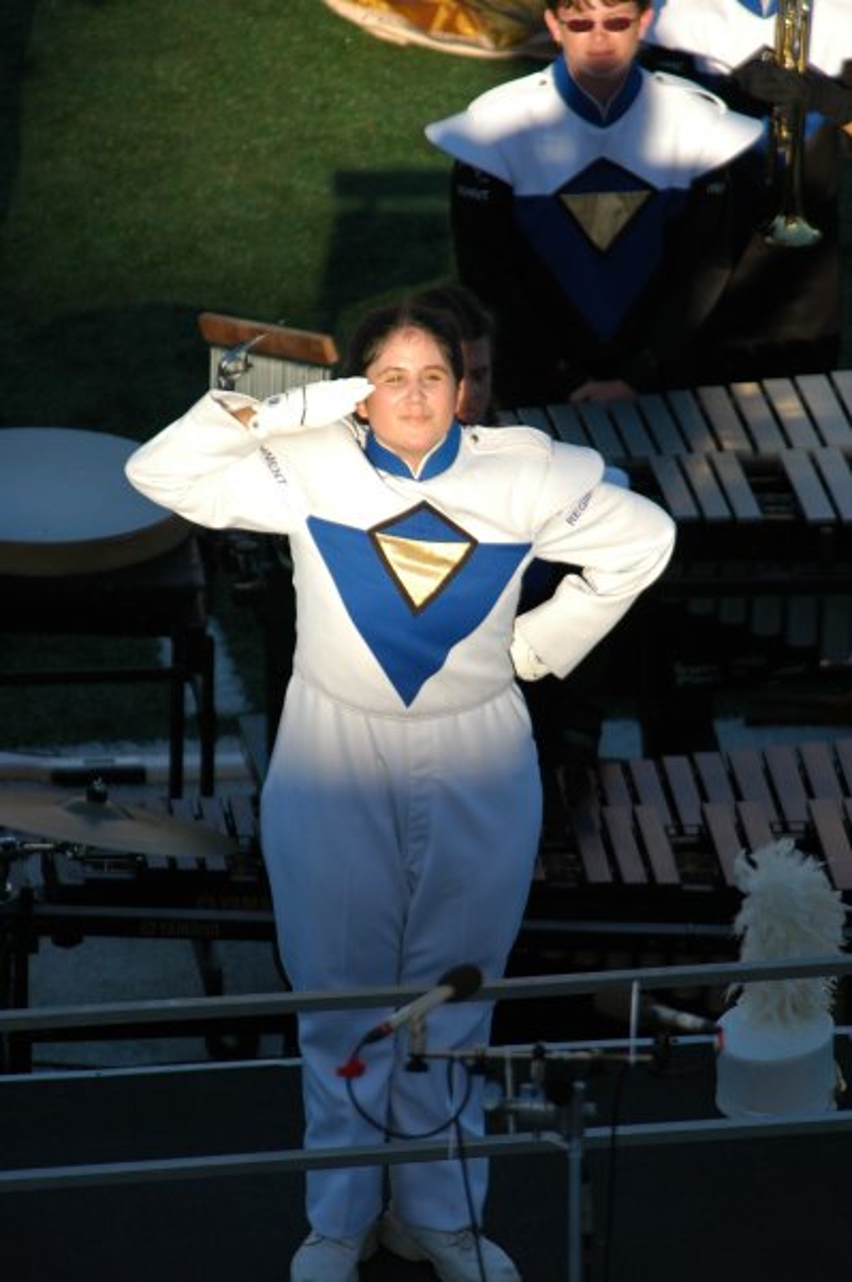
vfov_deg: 3.4
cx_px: 426
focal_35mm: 600
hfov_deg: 2.3
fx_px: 21335
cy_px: 641
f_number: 5.6
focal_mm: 400
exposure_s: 1/640
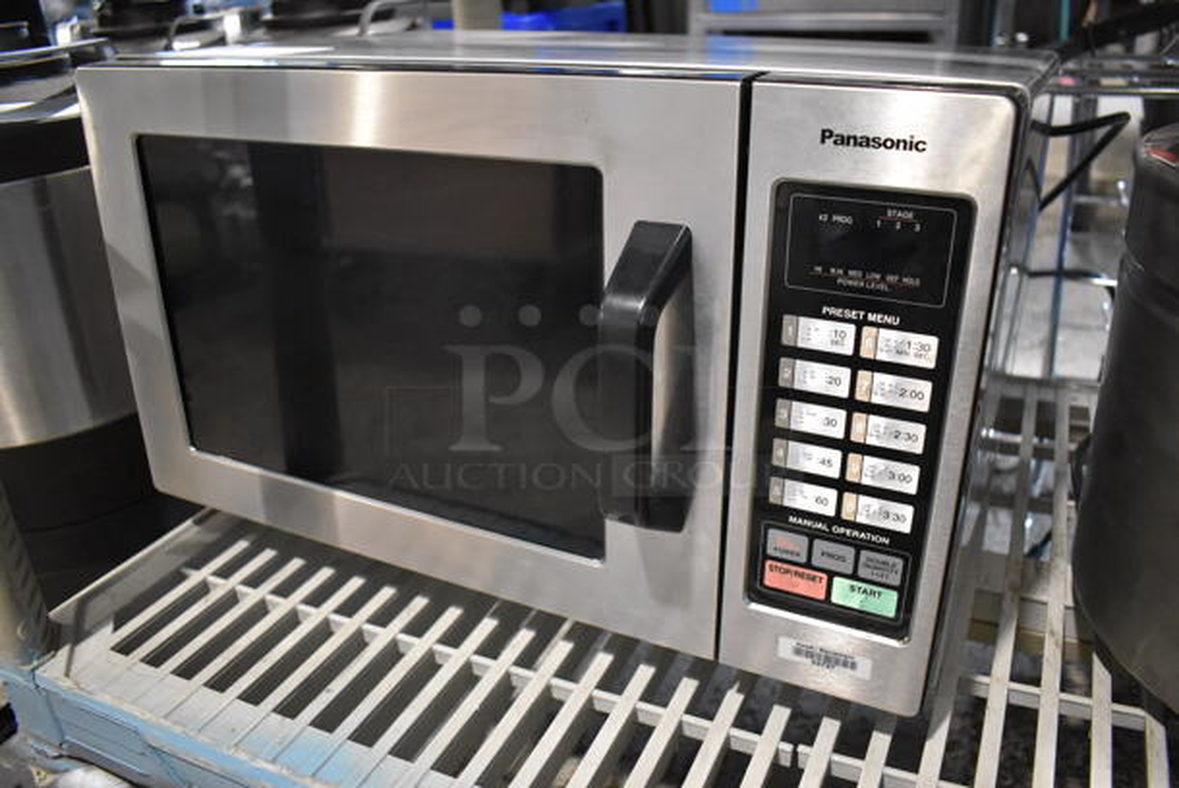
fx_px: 983
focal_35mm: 30
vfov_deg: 43.7
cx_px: 590
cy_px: 394
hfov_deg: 61.9
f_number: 3.5
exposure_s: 1/125
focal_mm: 20
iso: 4500
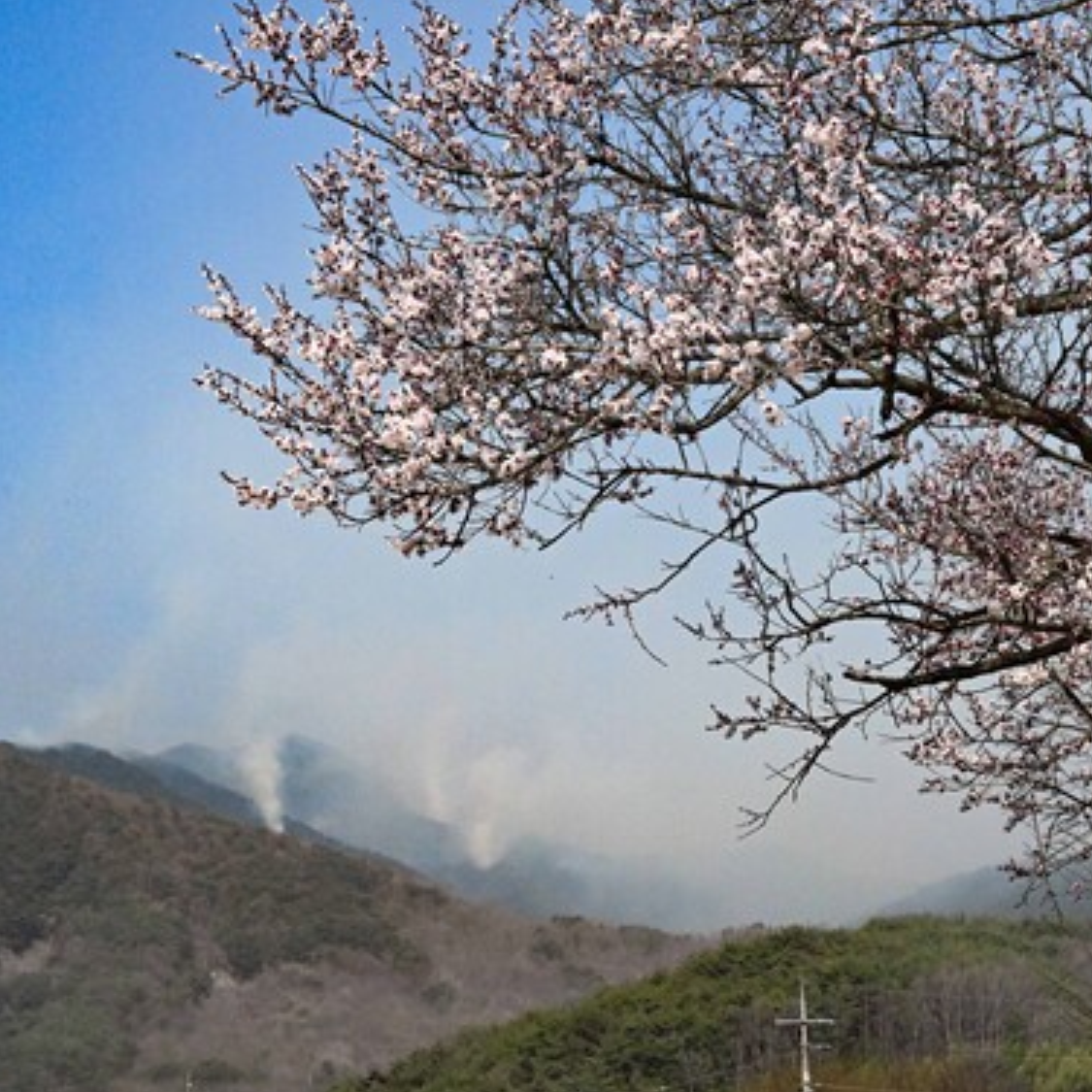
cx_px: 614
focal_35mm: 87
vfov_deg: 19.9
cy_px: 533
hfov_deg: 19.9
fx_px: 3105
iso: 8000
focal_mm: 64
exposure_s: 1/8000
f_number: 14
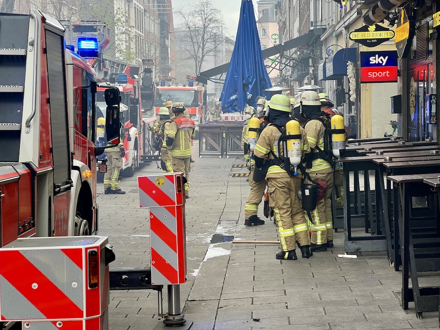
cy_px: 165
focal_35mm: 77
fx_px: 979
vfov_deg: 19.1
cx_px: 220
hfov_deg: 25.3
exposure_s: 1/99
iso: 40
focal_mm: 9
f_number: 2.8
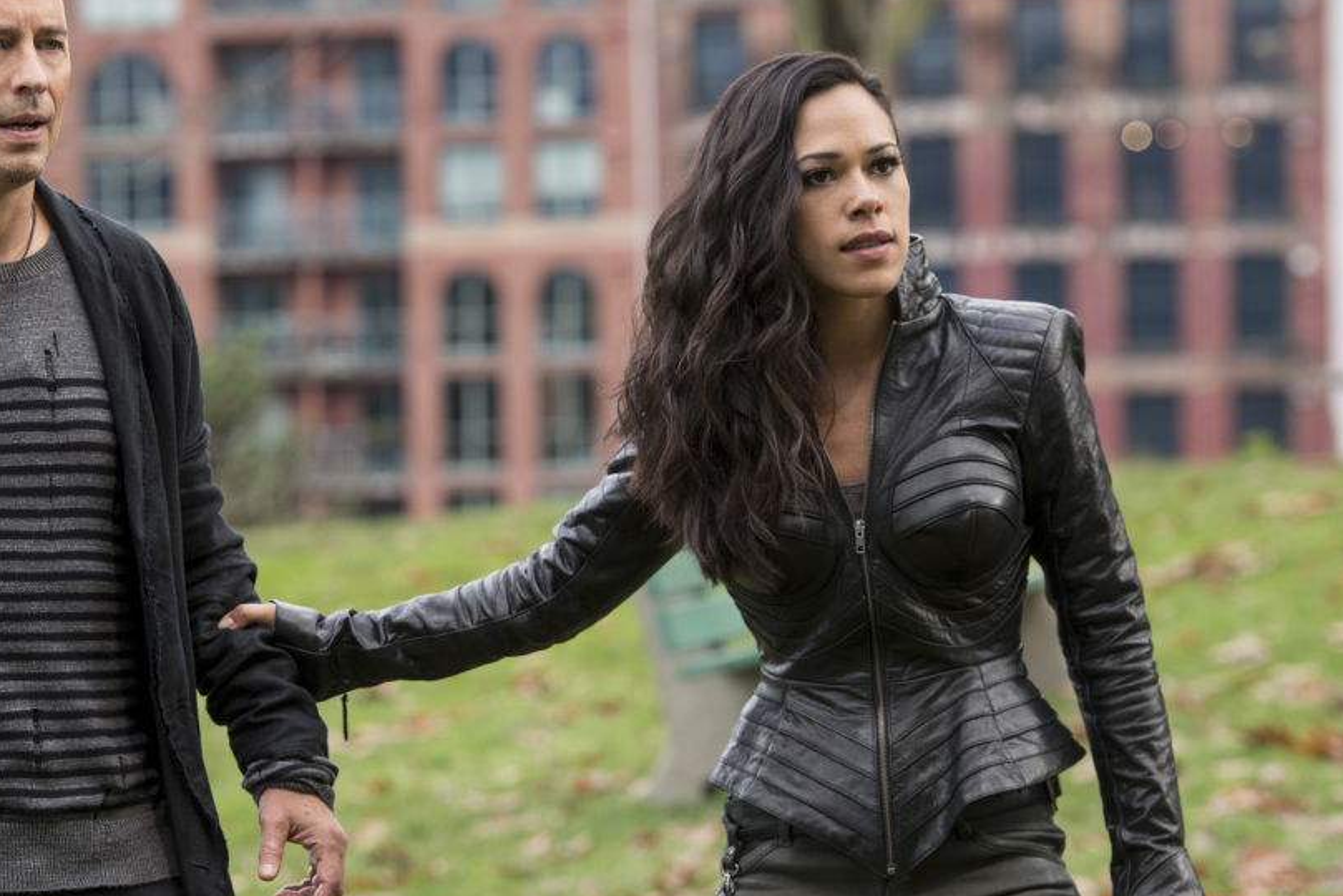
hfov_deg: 11.9
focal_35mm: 172
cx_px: 528
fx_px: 6418
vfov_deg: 8.0
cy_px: 462
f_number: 5
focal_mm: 116
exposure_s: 1/160
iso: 400
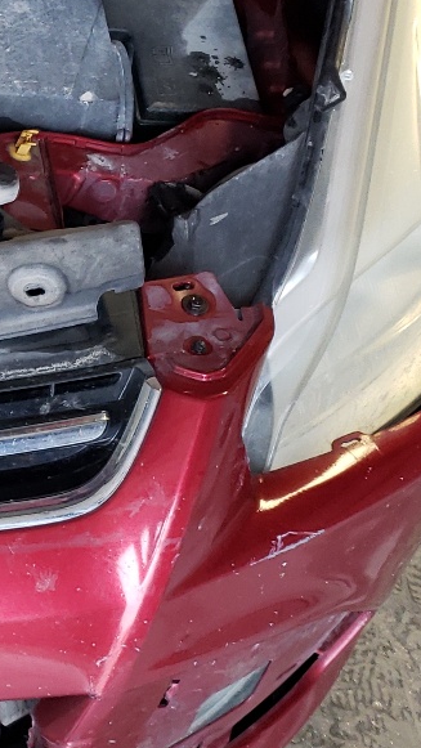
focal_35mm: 78
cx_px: -391
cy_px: 366
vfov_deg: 27.2
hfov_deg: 13.5
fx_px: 1547
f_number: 1.5
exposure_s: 1/120
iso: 96
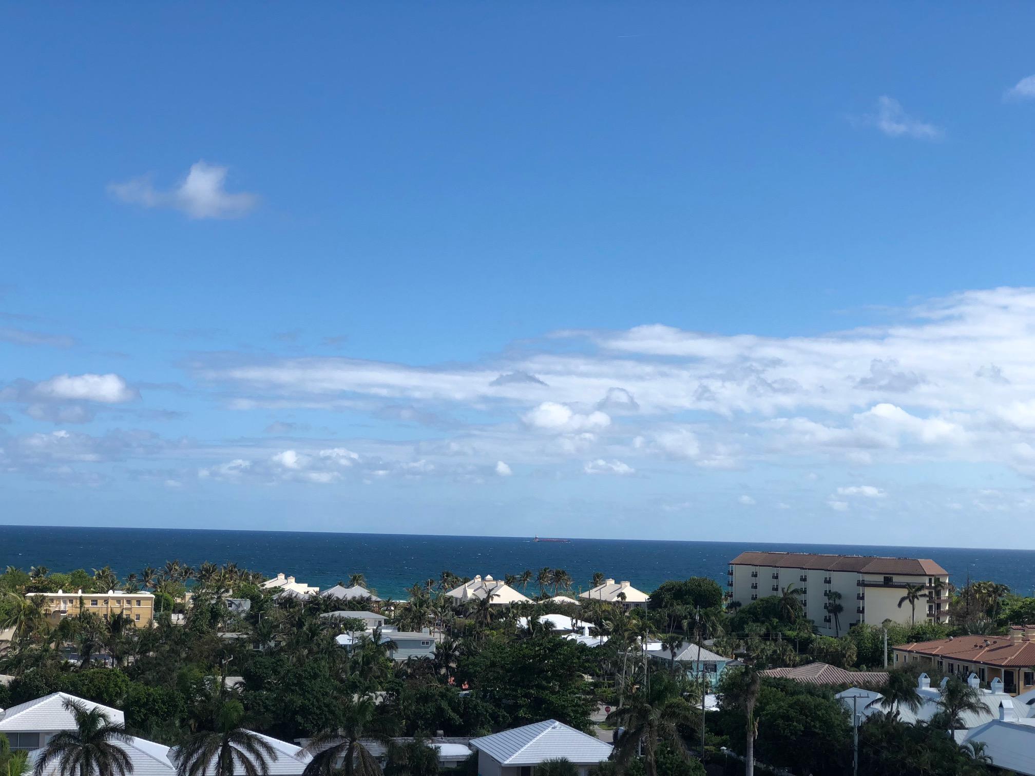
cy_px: 388
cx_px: 518
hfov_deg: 33.8
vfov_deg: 25.7
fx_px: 1704
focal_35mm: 57
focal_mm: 6.6
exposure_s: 1/1043
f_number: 2.8
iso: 20
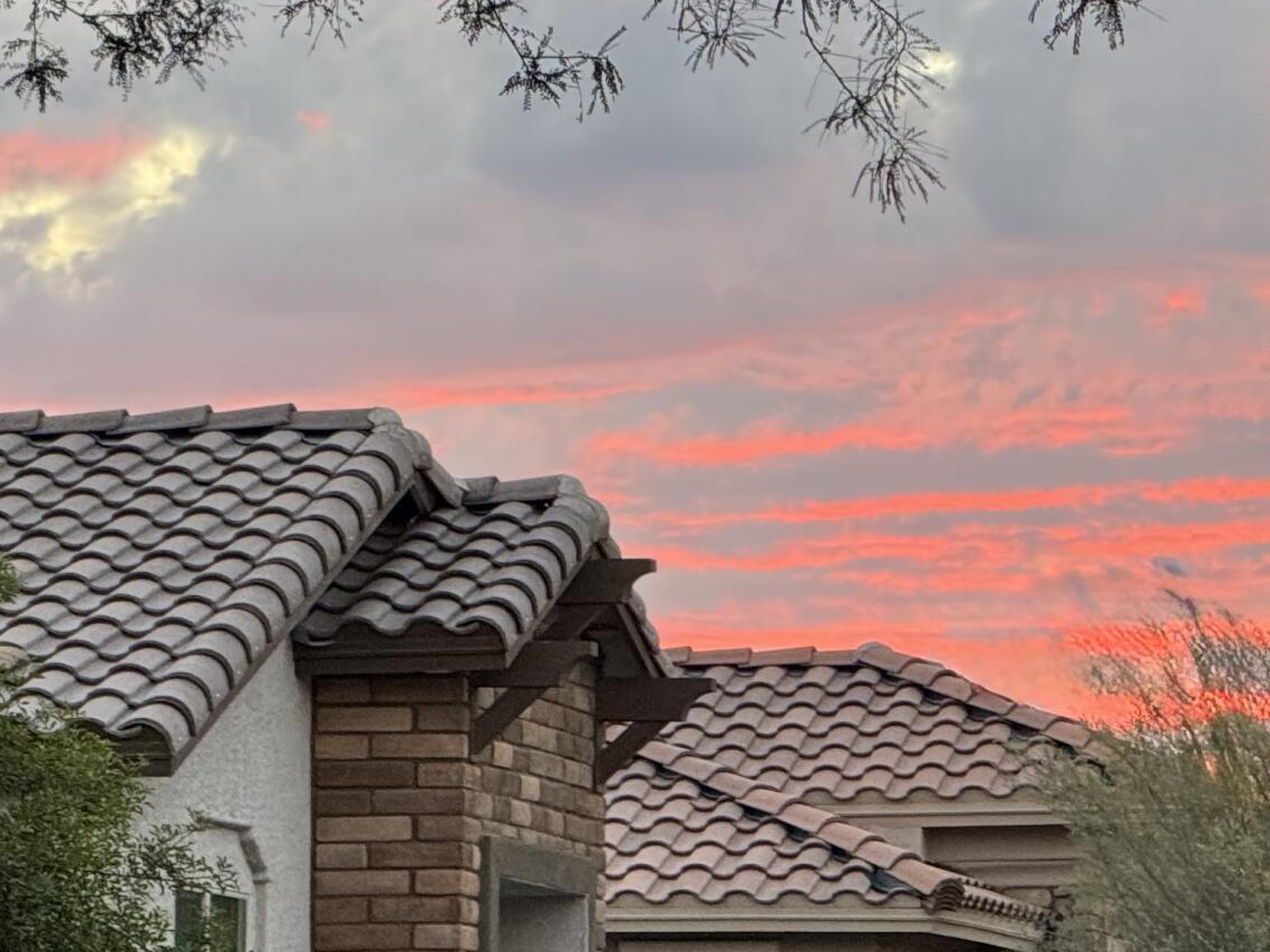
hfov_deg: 6.2
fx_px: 11592
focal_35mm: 316
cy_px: 514
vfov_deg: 4.7
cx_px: 1620
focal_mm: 15.66
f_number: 2.8
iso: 160
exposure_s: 1/60
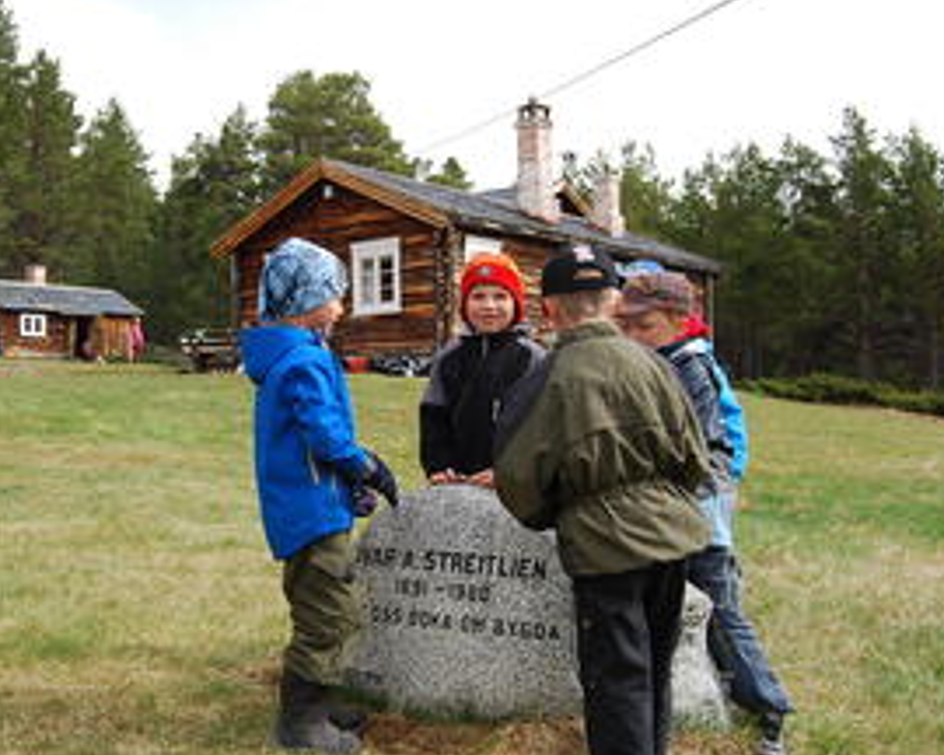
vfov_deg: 32.7
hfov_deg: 39.7
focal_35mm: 46
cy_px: 371
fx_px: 1285
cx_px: 294
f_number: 6.3
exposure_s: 1/160
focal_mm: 22
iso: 100
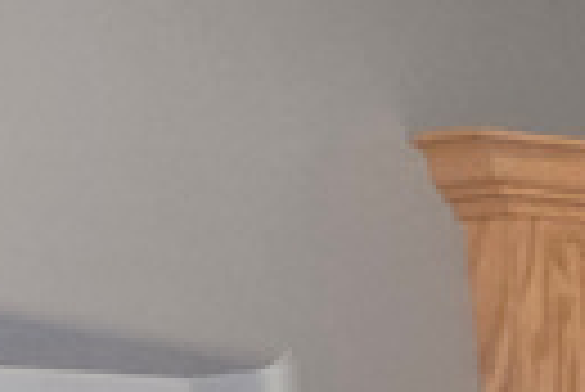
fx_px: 3058
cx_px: 2236
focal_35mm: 188
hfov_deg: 7.8
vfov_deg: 6.0
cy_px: 1636
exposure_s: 1/120
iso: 320
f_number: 1.8
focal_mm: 5.4
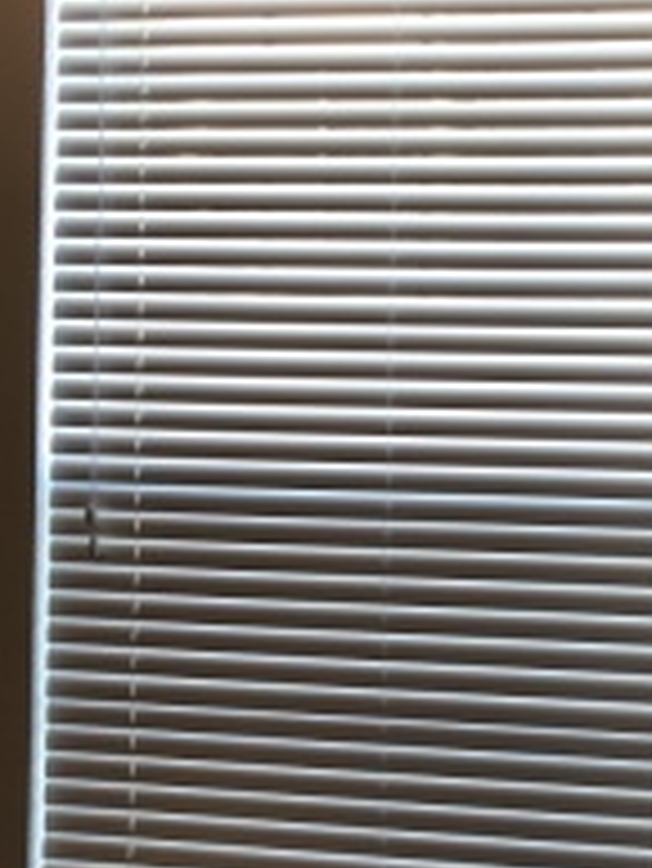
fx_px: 1455
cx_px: 630
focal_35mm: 58
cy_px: 319
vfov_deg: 33.0
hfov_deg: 24.3
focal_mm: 3.99
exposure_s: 1/40
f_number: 1.8
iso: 20
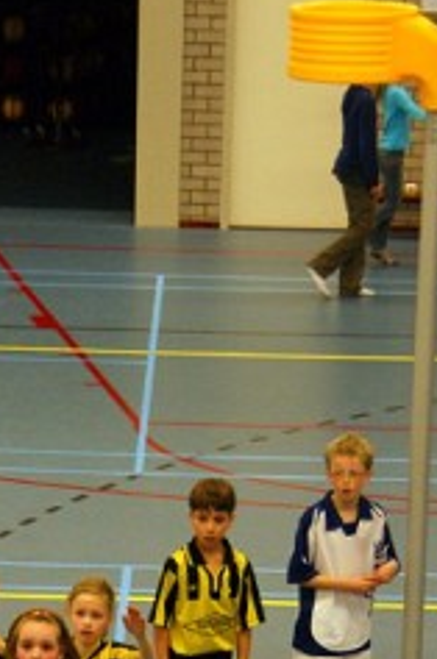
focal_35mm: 209
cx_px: 146
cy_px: 795
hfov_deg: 6.5
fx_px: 3827
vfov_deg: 9.7
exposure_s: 1/100
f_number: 5
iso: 800
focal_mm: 55
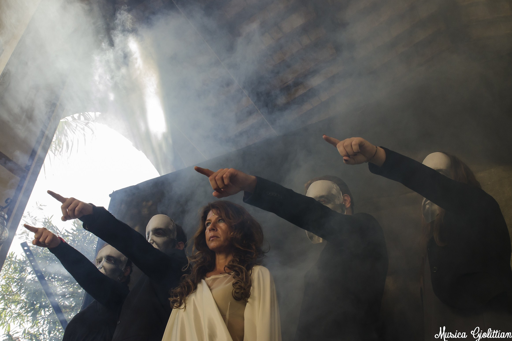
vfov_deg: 38.9
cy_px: 173
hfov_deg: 55.8
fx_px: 484
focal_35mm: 34
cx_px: 254
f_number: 9
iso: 800
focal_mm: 22
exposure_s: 1/125
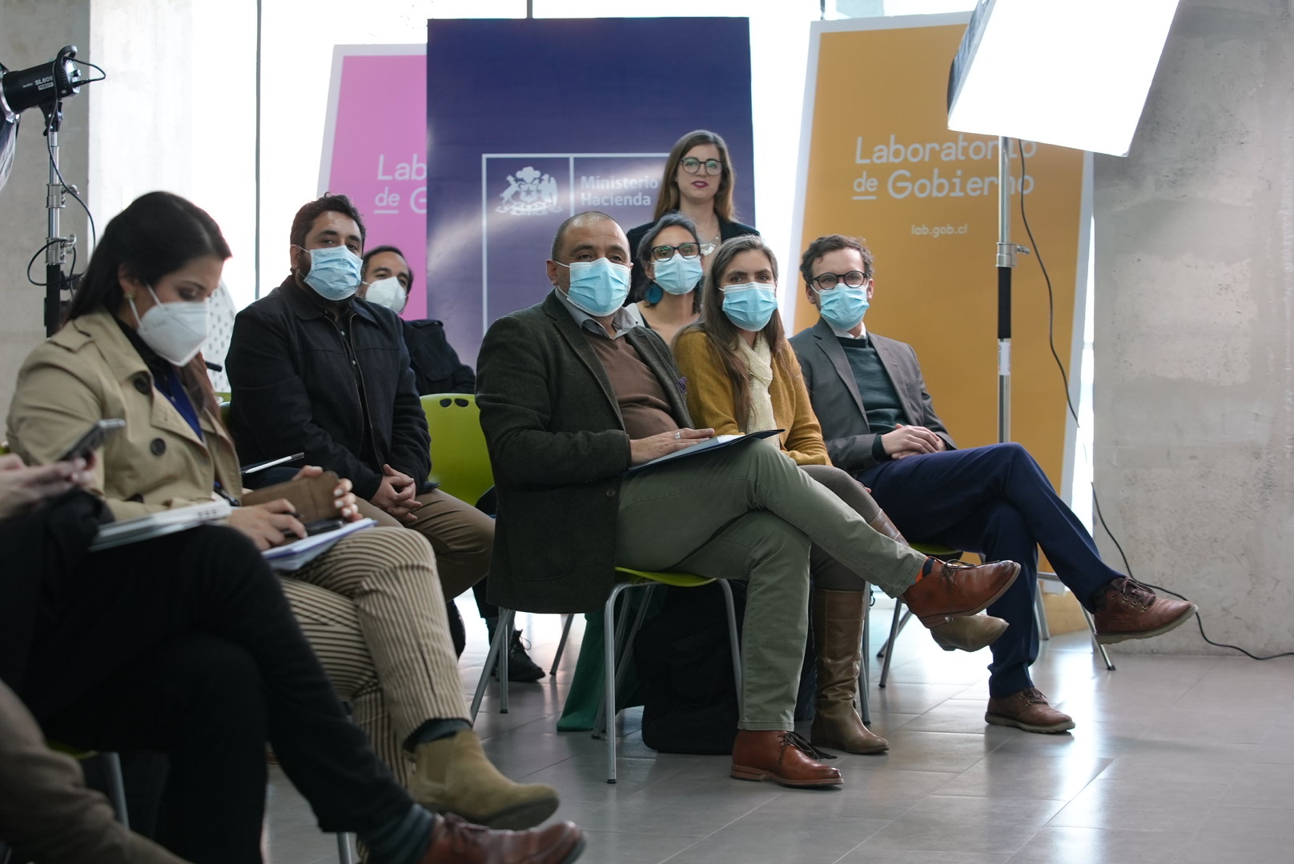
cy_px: 432
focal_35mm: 70
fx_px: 2518
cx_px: 647
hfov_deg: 28.8
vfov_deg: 19.5
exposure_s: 1/160
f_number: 4
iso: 2000
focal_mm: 70
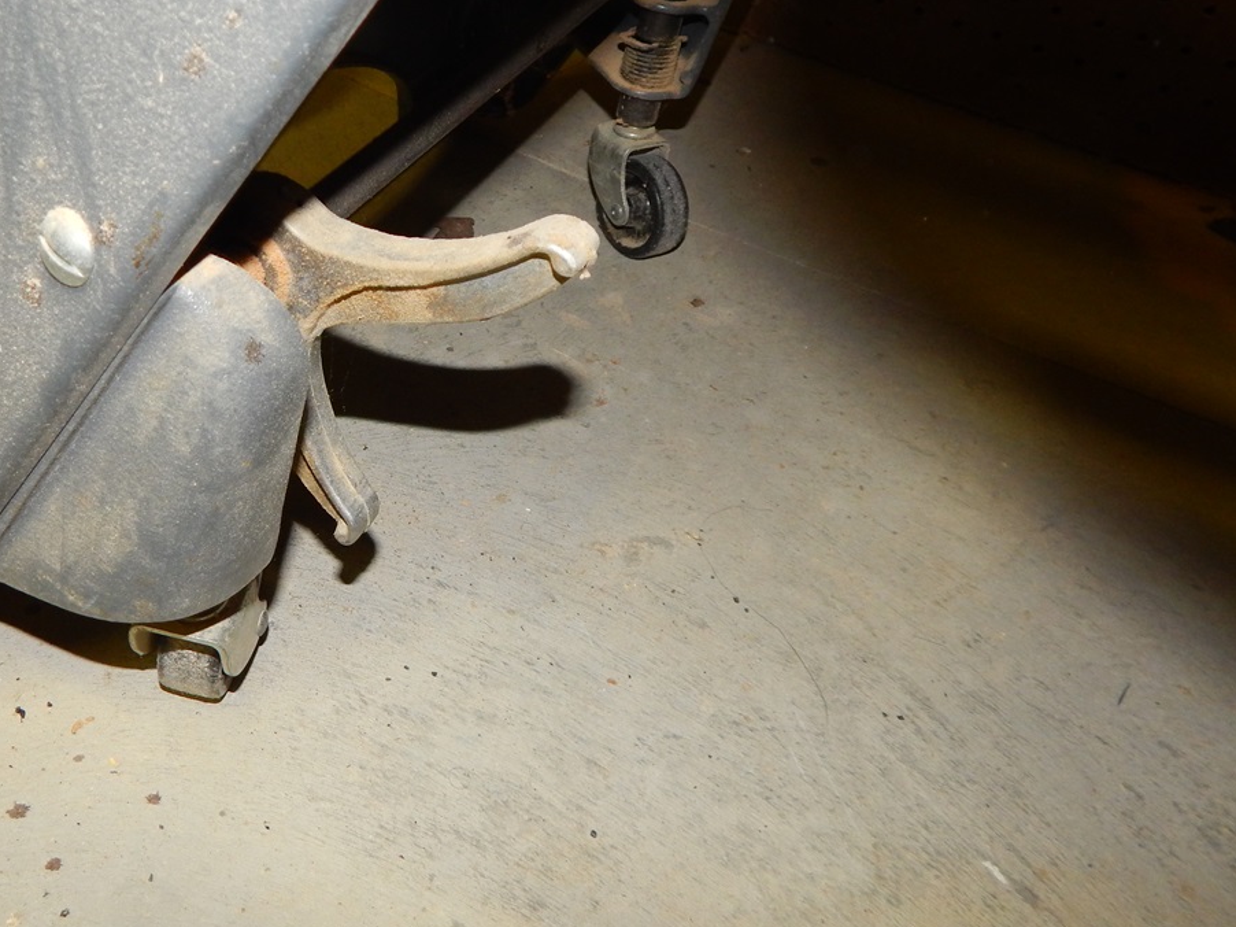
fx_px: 1214
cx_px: 404
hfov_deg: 52.8
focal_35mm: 34
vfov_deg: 41.6
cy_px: 370
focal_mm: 4
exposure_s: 1/30
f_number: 3
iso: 200
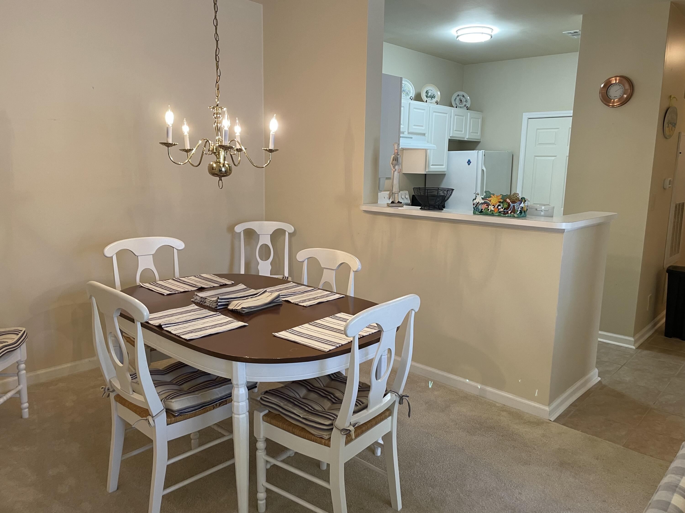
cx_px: 342
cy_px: 256
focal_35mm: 26
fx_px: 515
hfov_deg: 67.3
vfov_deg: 53.1
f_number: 1.6
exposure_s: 1/60
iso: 80
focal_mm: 4.2
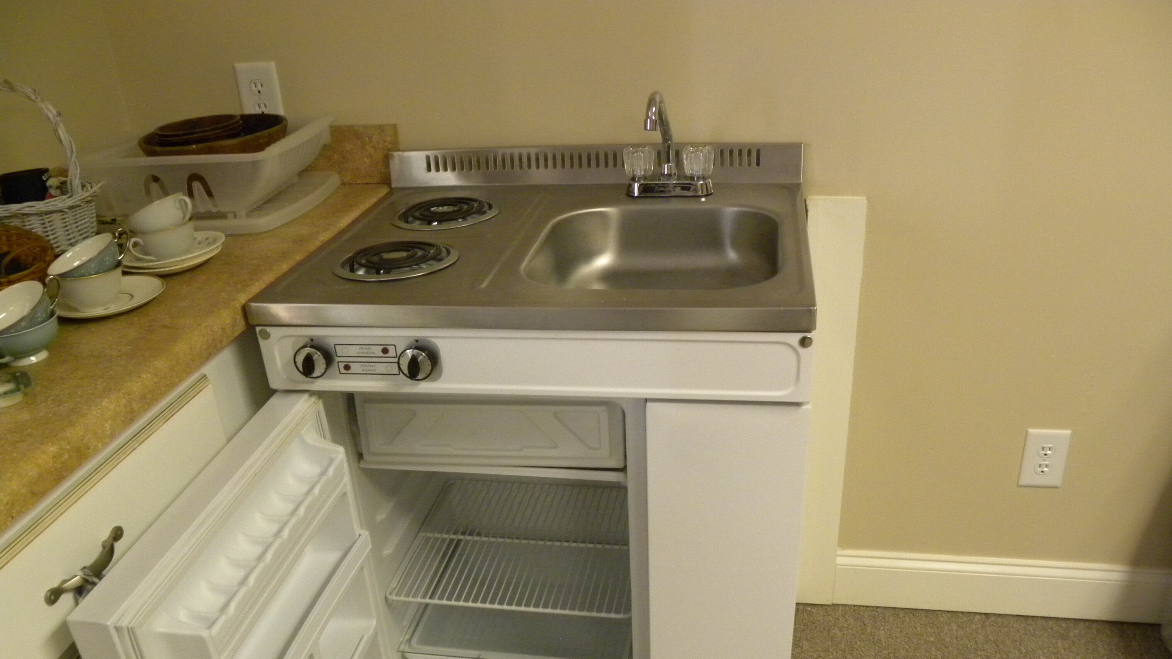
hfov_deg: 61.0
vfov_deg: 36.4
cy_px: 426
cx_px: 587
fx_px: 994
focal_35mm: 32
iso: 400
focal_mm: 5.2
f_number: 2.8
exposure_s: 1/54.3
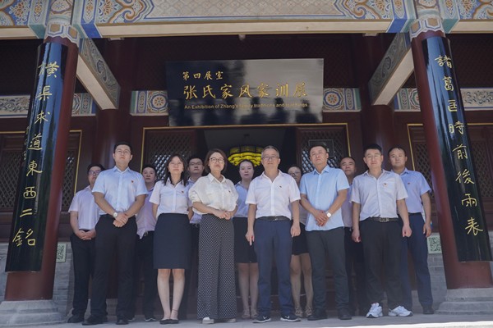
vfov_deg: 42.3
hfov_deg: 60.3
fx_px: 424
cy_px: 164
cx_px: 246
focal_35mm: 31
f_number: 3.5
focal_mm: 31
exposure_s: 1/5000
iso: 2500
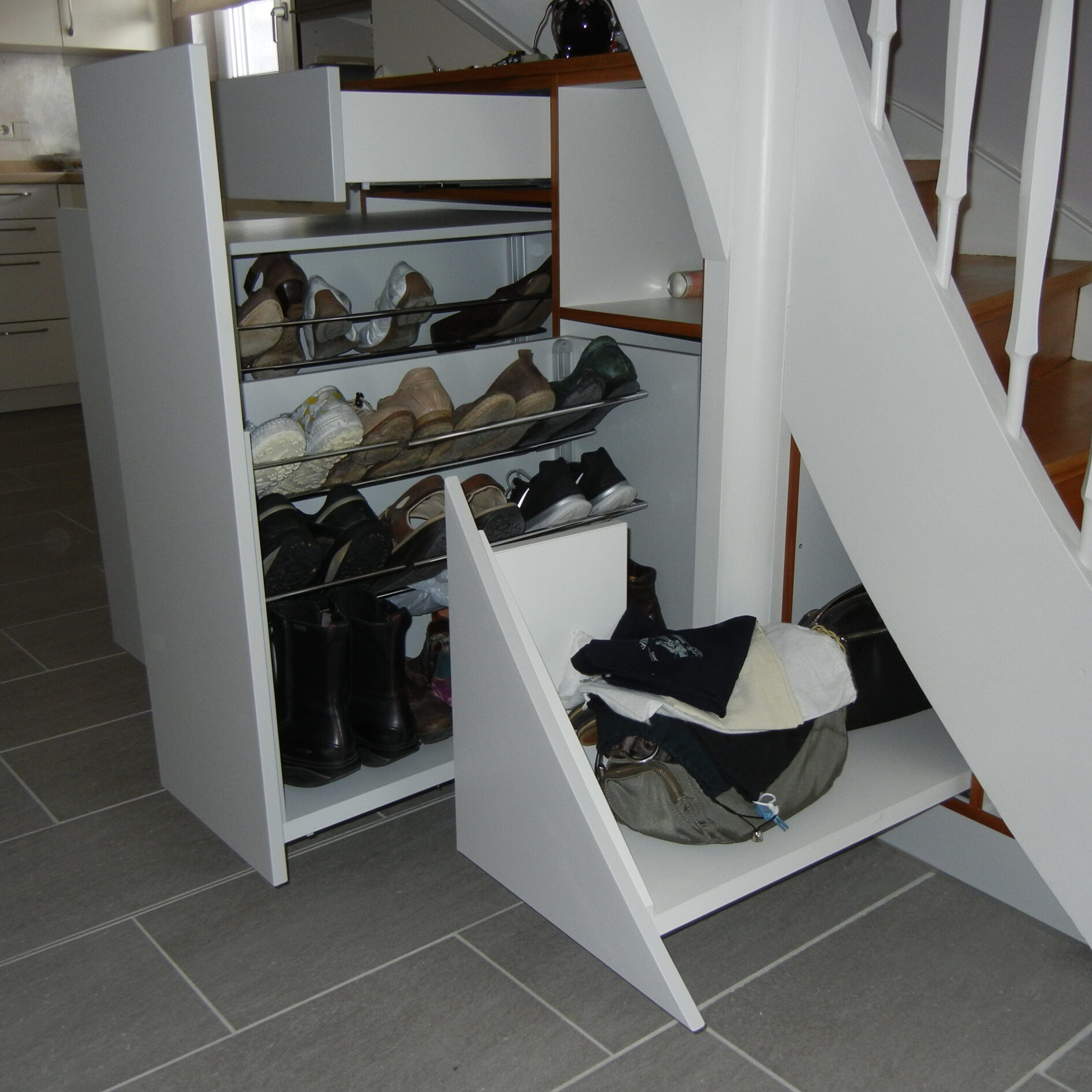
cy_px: 543
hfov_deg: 46.0
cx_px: 537
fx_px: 1285
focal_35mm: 36
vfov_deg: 46.0
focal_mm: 5.4
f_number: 3.5
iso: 200
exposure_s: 1/30
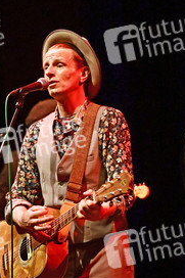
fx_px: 2269
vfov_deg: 7.0
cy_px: 193
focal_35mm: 294
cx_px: 63
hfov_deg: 4.7
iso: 10000
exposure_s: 1/200
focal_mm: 200
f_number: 3.2
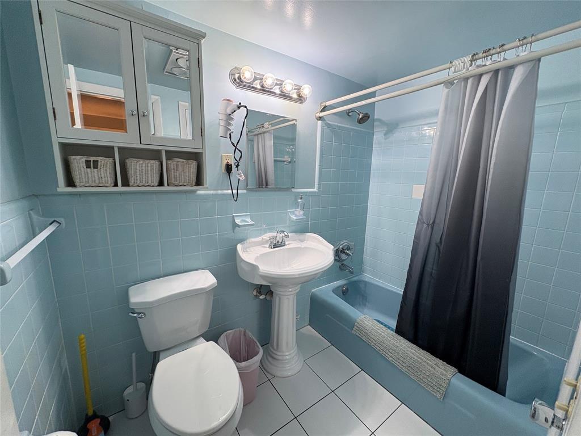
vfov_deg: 85.7
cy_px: 218
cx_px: 290
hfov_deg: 102.1
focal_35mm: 14
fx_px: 235
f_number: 2.2
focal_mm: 2.22
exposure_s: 1/120
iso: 200
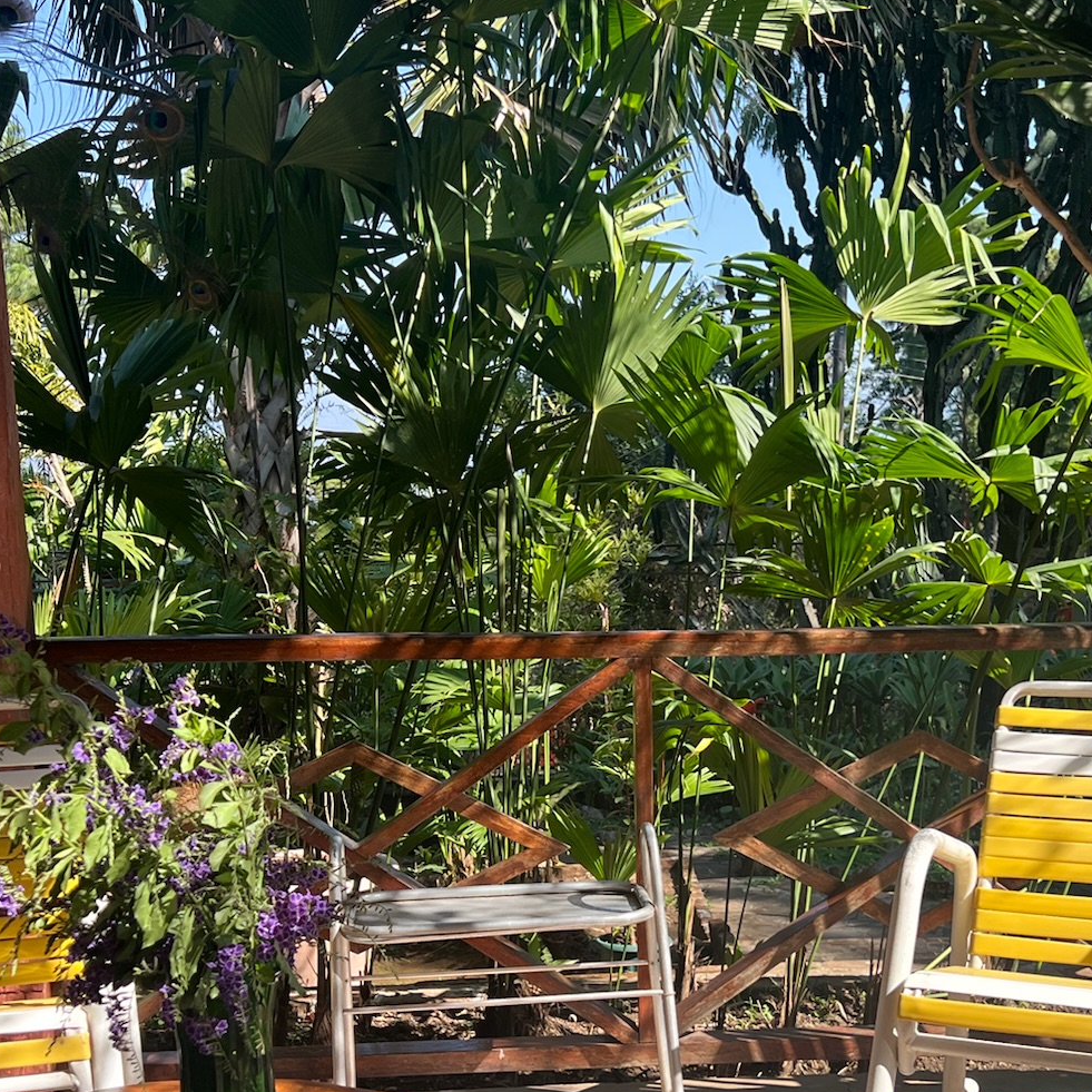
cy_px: 801
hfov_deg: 35.1
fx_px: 1713
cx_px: 701
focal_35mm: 48
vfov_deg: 34.7
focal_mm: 5.7
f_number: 1.5
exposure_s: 1/1029
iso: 50
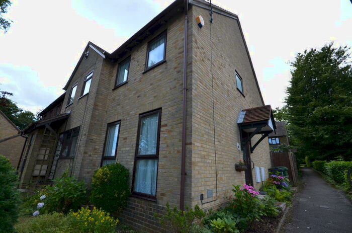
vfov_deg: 77.0
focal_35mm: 15
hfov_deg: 100.5
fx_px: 146
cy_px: 116
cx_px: 176
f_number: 8
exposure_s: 1/250
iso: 200
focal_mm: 10
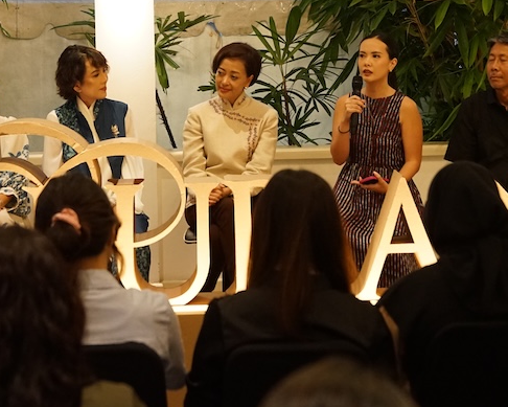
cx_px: 245
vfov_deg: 17.9
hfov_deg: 22.5
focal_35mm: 85
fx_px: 1278
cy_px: 84
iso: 3200
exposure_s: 1/100
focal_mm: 44
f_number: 3.5
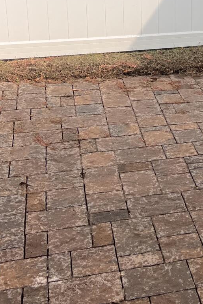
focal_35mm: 70
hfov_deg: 18.3
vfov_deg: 28.2
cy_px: 61
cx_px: 256
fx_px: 592
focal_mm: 5.7
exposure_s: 1/3968
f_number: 1.5
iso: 50
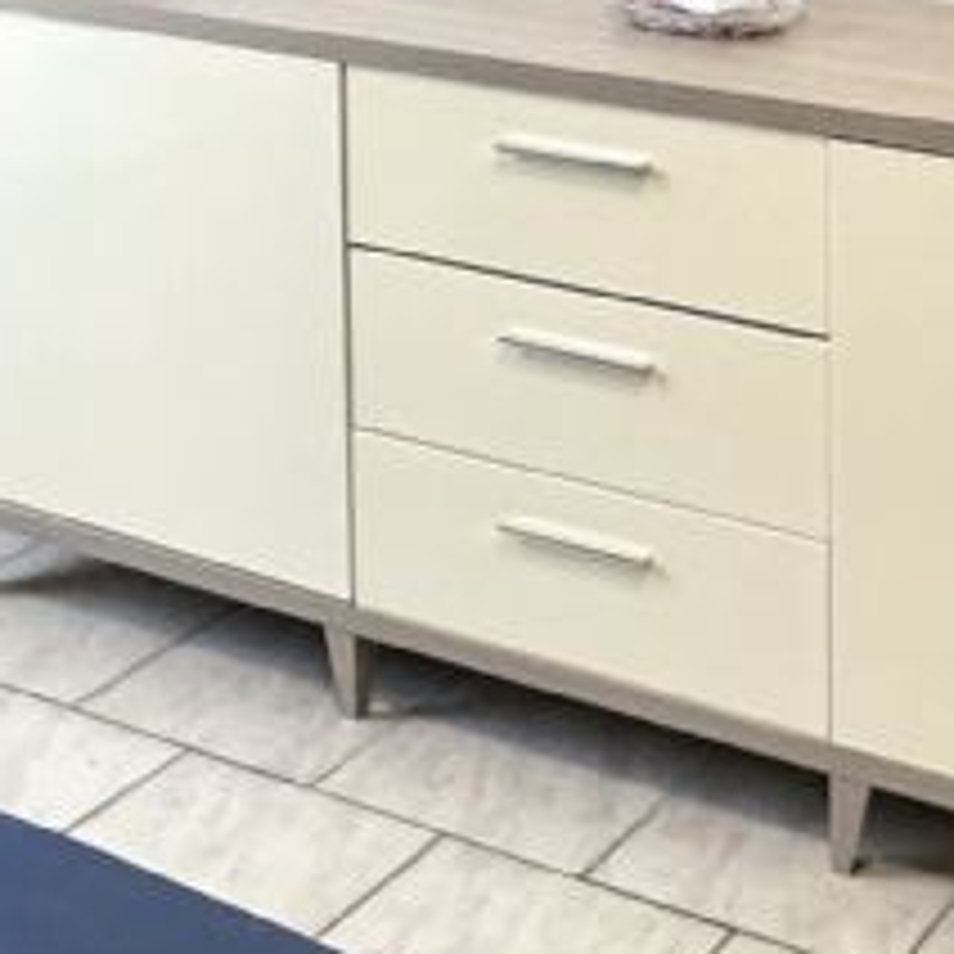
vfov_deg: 20.2
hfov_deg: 21.8
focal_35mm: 76
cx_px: 1004
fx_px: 2370
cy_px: -394
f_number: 2.2
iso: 200
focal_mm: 2.22
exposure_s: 1/50
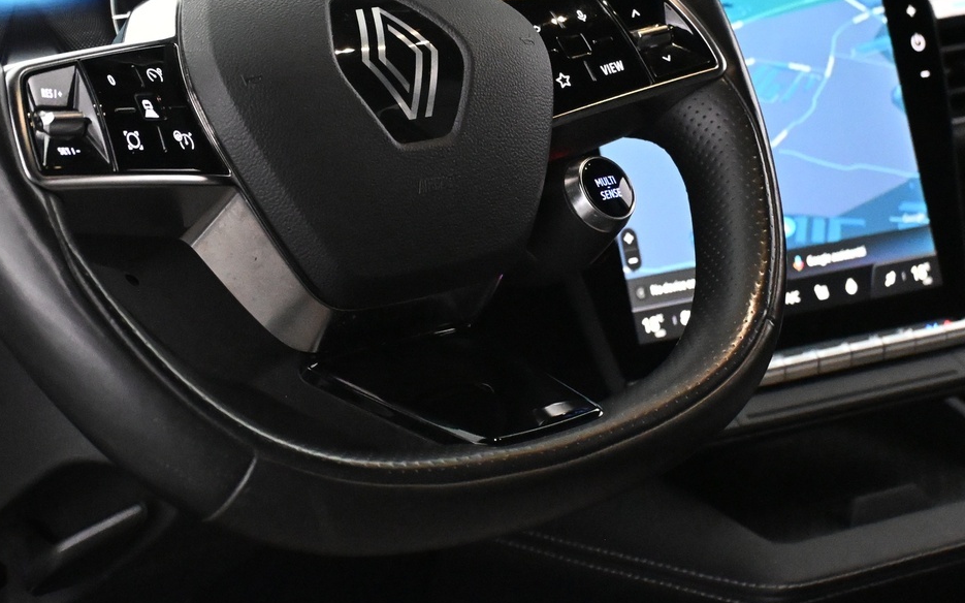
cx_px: 298
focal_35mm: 83
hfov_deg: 24.6
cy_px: 76
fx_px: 2194
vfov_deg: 15.5
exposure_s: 1/60
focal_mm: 31.5
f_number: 5
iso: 7200
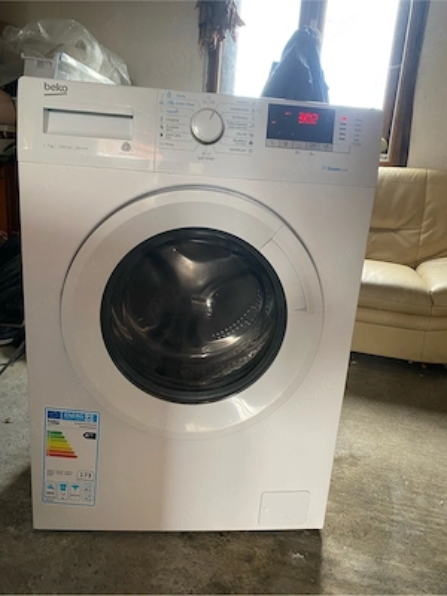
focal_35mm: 26
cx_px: 224
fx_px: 448
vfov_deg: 67.3
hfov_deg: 53.1
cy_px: 298
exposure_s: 1/67
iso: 125
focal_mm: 4.25
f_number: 1.8
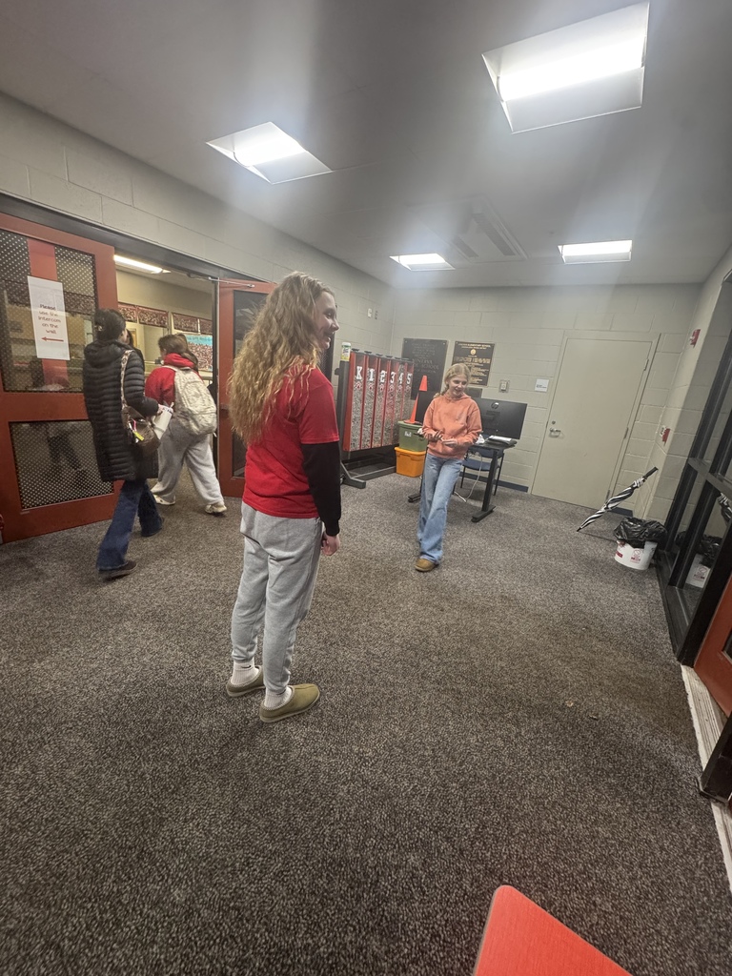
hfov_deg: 85.7
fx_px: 395
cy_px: 488
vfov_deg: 102.1
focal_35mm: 14
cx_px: 366
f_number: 2.2
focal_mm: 2.22
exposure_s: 1/70
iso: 320
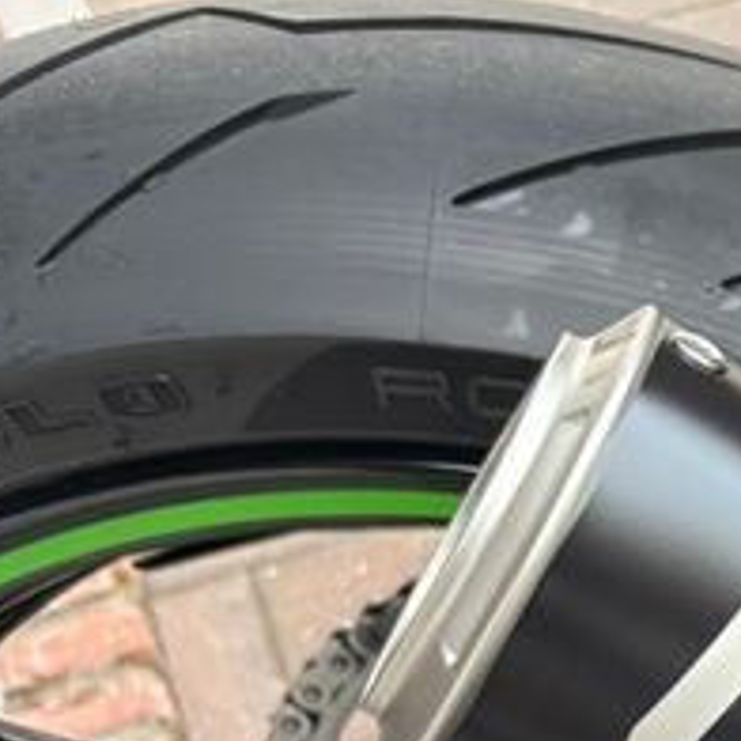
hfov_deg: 19.9
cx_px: 1123
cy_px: 794
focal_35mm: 75
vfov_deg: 21.9
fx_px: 1816
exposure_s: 1/60
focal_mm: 5.96
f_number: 1.6
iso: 200
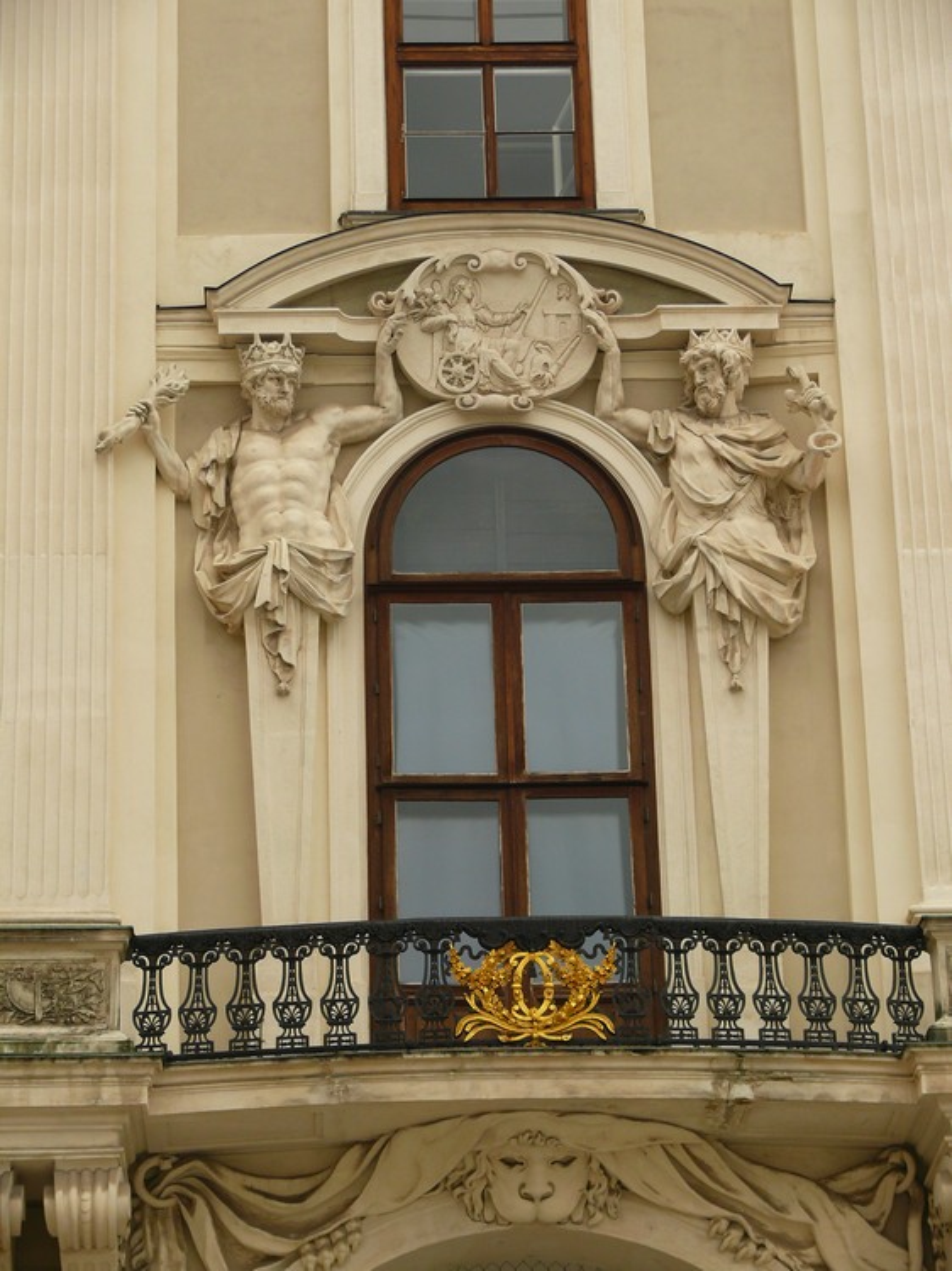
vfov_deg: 17.9
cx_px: 476
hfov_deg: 13.5
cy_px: 636
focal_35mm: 110
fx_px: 4036
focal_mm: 23.2
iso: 100
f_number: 4
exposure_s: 1/100
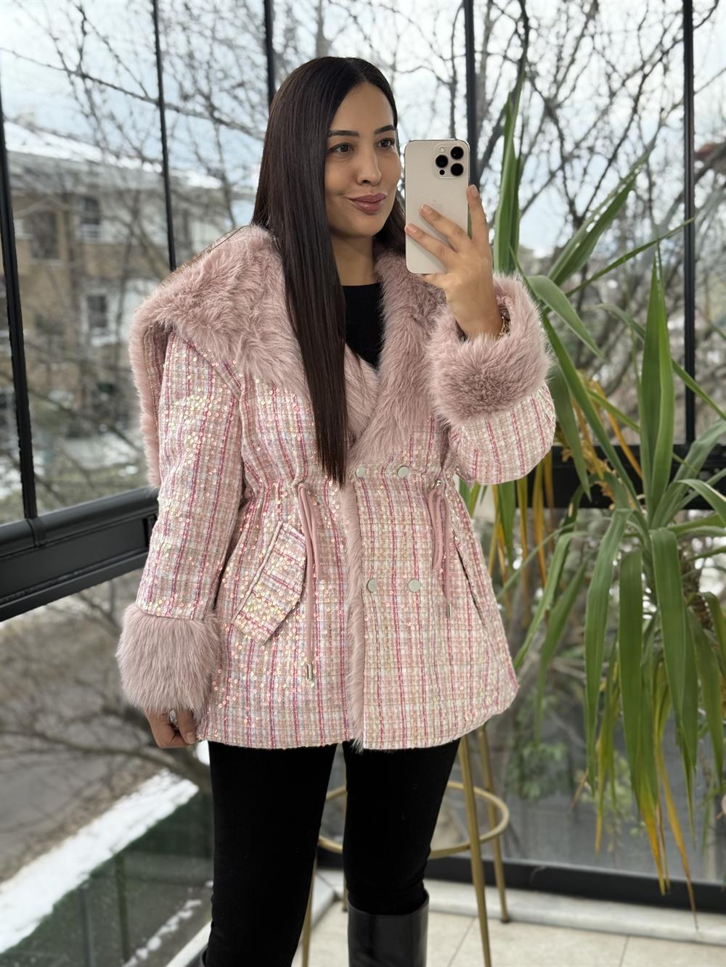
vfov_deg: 39.7
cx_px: 363
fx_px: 1342
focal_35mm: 48
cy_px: 484
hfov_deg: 30.3
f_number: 1.78
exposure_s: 1/202
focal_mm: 6.76
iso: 100
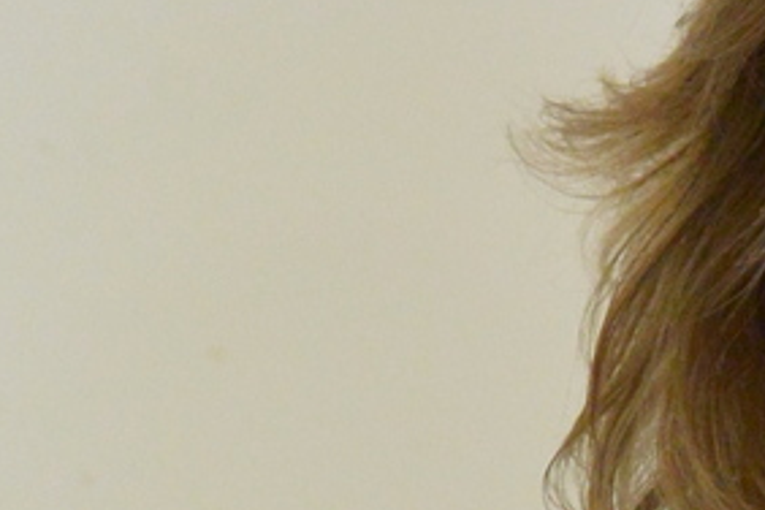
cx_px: 1183
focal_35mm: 166
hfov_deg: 11.8
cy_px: 416
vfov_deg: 8.3
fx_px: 3527
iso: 560
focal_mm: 18.5
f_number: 1.8
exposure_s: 1/125
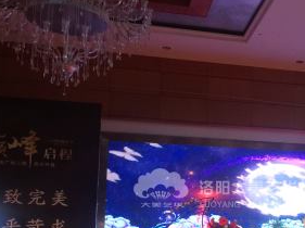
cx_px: 276
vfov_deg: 23.2
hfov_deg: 29.9
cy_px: 189
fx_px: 546
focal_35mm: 62
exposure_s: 1/30
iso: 40
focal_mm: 4.15
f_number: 2.2
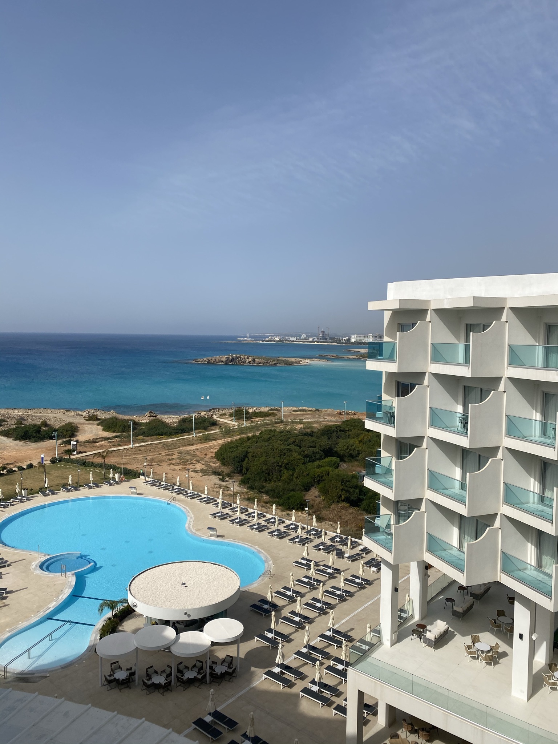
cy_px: 372
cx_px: 279
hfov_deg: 53.1
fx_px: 559
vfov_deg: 67.3
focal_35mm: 26
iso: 32
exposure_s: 1/5495
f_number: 1.8
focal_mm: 4.25
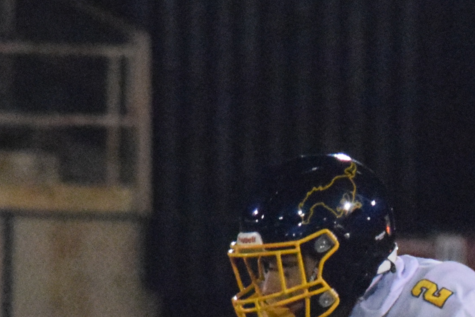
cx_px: 490
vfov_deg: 1.1
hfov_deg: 1.7
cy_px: 530
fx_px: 15916
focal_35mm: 1206
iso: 12800
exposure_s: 1/320
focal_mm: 200
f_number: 5
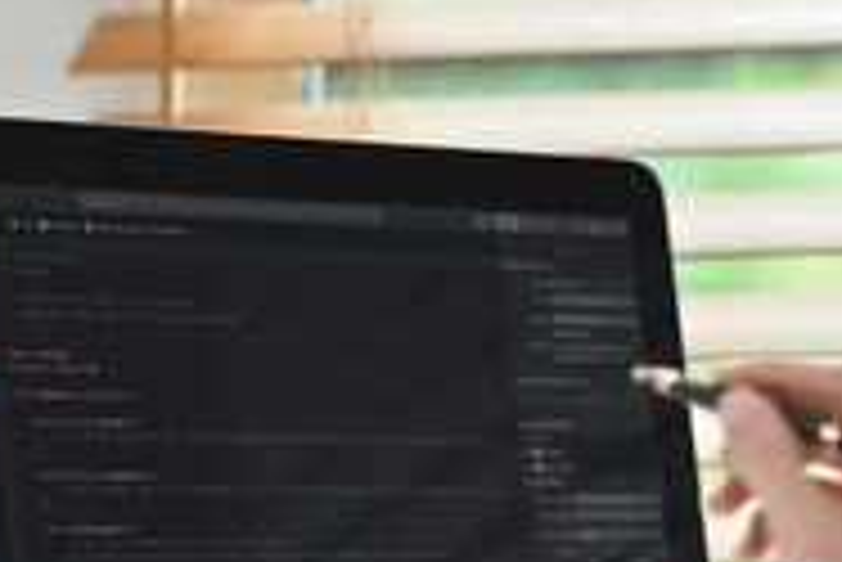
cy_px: 809
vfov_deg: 5.0
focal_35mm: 273
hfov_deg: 7.5
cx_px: 428
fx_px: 6390
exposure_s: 1/320
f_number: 2.2
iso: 500
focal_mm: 85
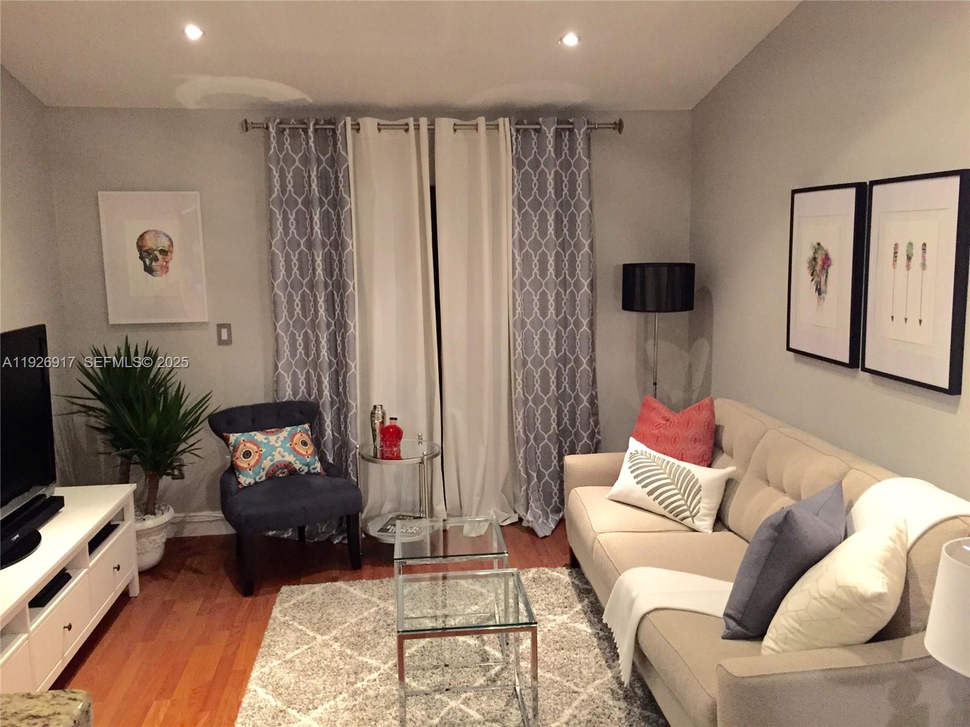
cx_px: 485
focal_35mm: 29
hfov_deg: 61.7
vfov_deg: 48.2
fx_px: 813
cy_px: 364
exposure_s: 1/15
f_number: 2.2
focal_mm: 4.15
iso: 250
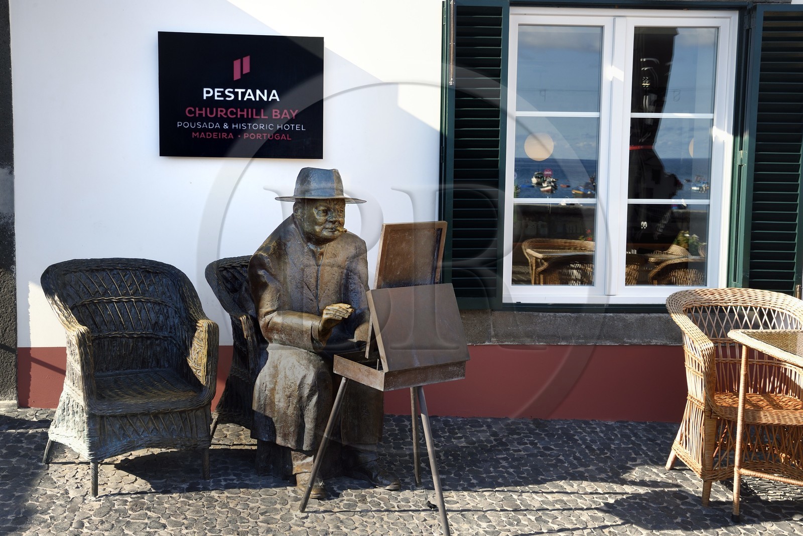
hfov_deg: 41.1
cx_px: 402
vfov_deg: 28.1
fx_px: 1071
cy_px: 268
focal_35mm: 48
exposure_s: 1/100
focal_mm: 48
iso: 200
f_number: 13
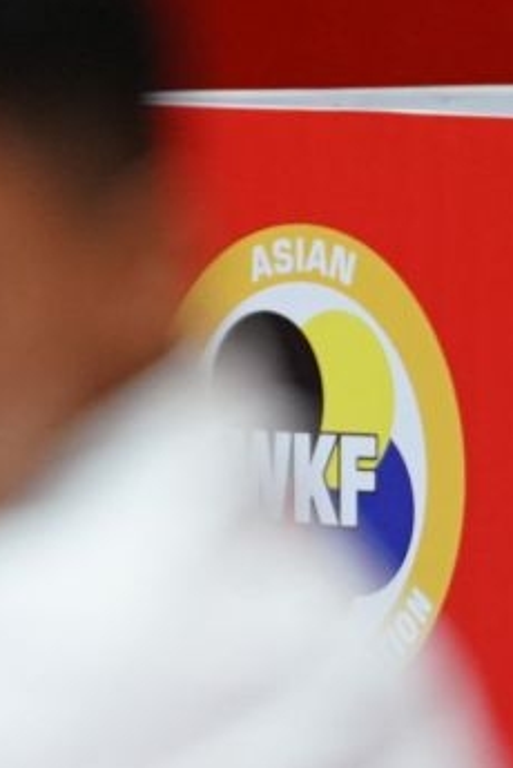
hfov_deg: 1.3
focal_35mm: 1045
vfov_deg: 2.0
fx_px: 22290
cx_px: 143
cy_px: 406
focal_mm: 200
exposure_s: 1/500
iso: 3200
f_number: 2.8
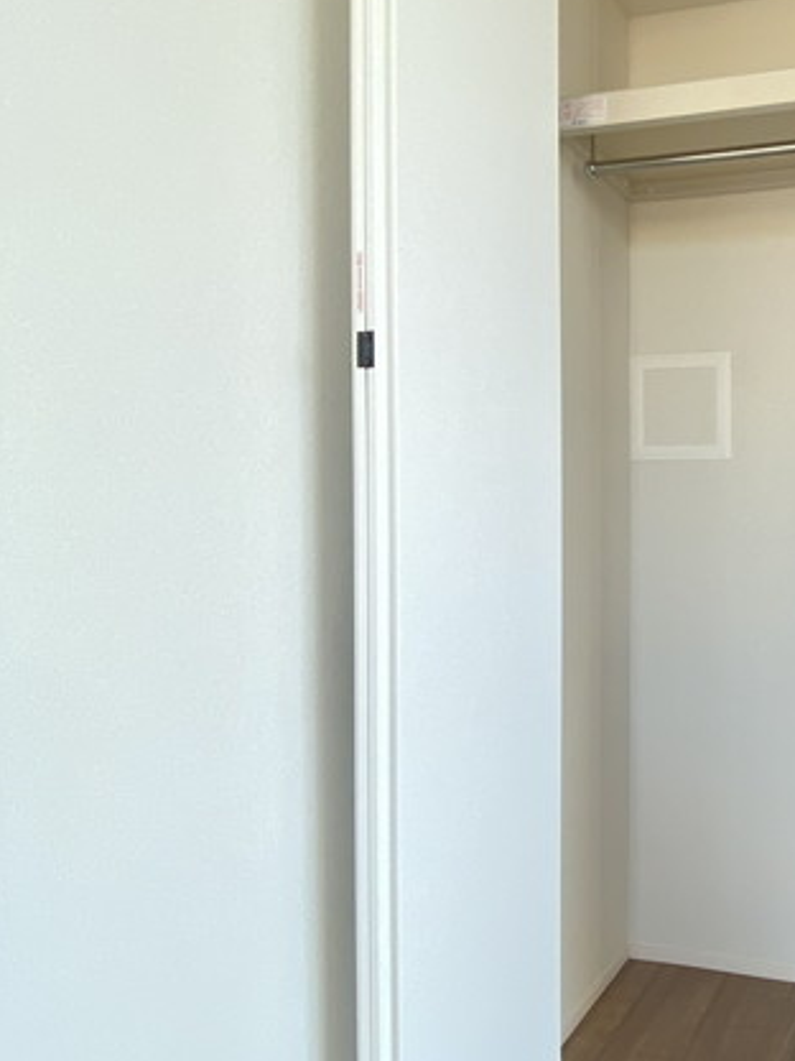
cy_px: 533
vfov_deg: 69.4
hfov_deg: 47.5
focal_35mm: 25
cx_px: 757
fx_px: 766
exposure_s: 1/121
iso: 160
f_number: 2.4
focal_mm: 1.54
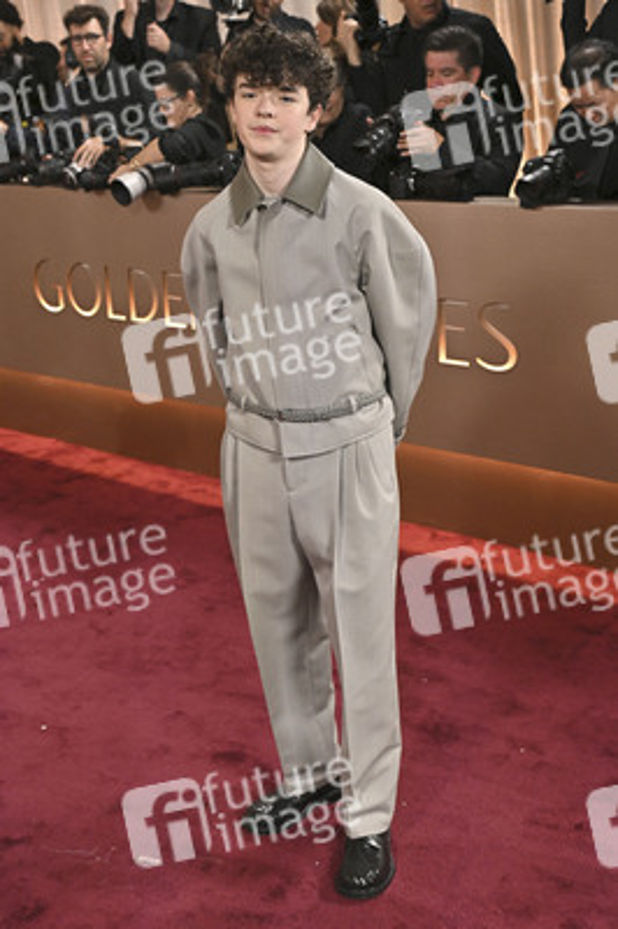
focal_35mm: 45
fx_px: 1161
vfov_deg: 43.6
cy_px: 464
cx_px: 309
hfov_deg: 29.8
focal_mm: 45
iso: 2500
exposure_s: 1/320
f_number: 5.6
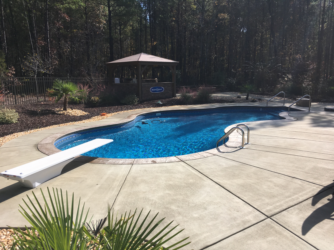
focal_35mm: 29
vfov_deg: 48.2
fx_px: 280
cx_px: 167
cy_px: 125
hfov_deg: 61.7
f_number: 2.2
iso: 25
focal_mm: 4.15
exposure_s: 1/2198
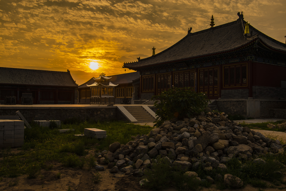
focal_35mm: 35
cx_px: 143
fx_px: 278
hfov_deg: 54.4
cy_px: 96
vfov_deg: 37.9
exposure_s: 1/30
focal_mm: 35
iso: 100
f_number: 11
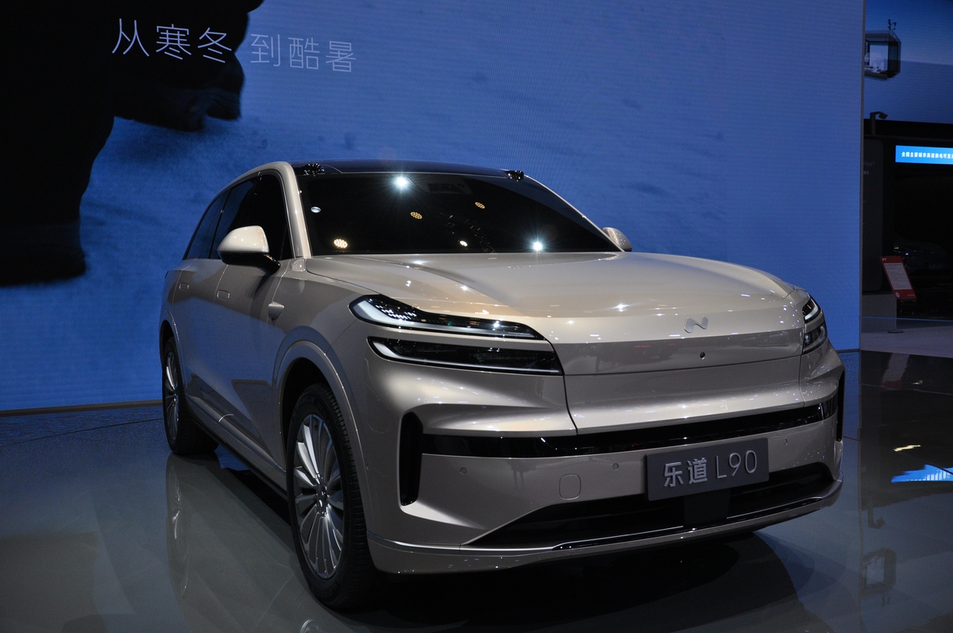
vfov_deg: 36.8
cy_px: 316
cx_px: 476
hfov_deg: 53.2
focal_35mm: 36
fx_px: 952
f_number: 5
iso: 500
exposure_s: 1/800
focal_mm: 24
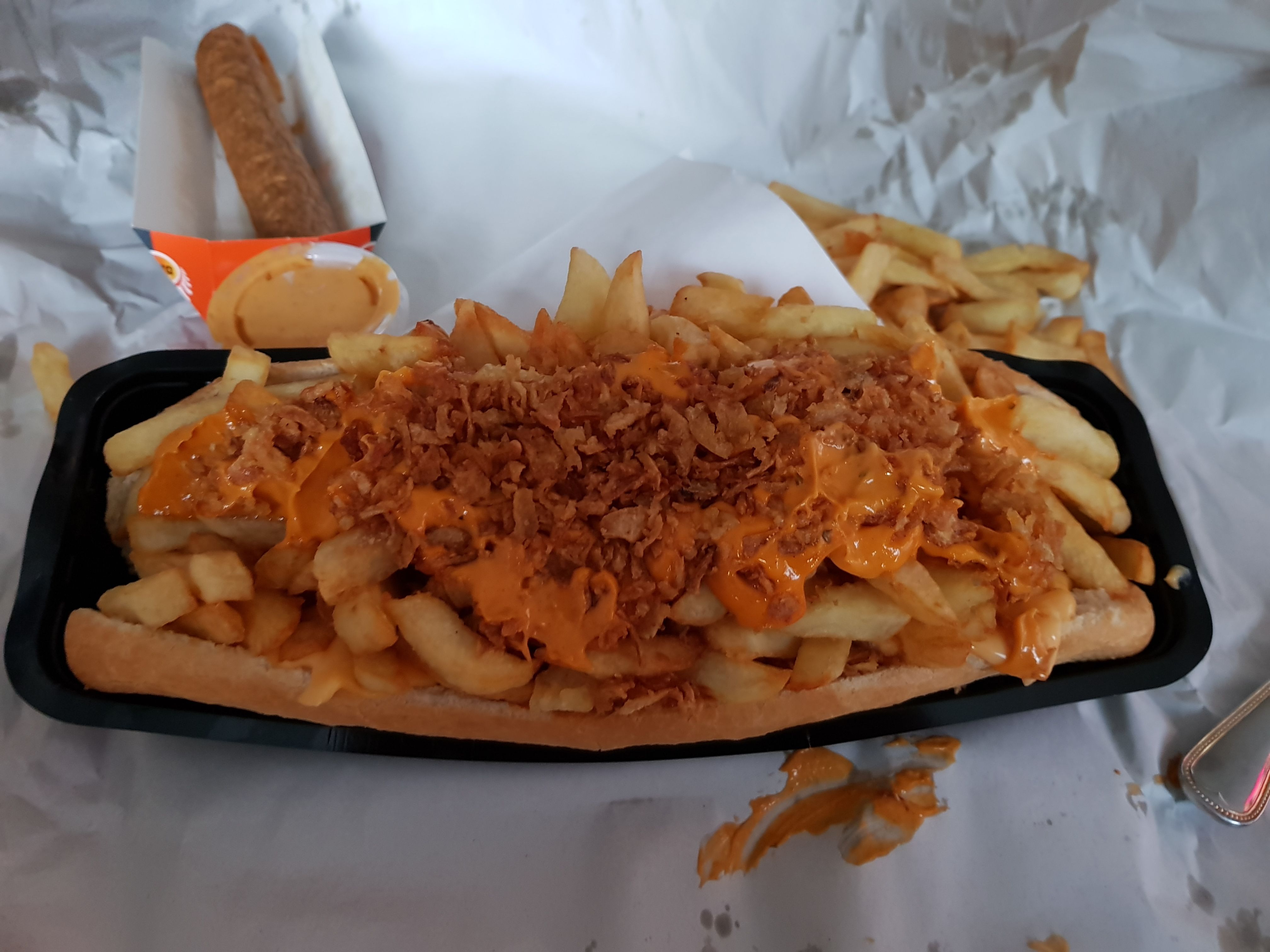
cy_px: 476
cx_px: 635
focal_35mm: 26
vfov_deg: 53.1
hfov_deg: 67.3
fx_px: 954
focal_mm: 4.2
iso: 250
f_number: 1.7
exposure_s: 1/10
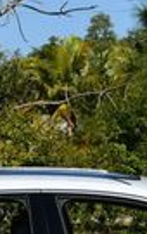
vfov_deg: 6.8
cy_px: 218
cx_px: 95
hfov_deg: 4.3
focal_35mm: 309
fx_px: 1970
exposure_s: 1/320
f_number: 9
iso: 100
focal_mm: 32
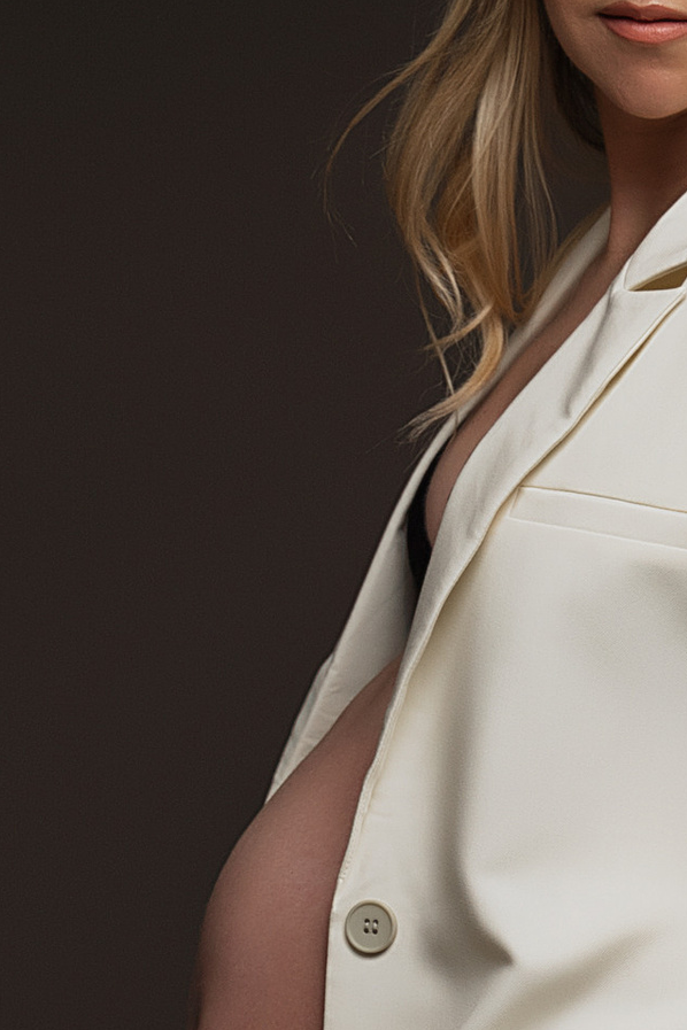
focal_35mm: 214
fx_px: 6125
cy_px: 1109
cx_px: 1025
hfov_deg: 6.3
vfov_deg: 9.5
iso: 200
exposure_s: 1/160
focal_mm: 50
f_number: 5
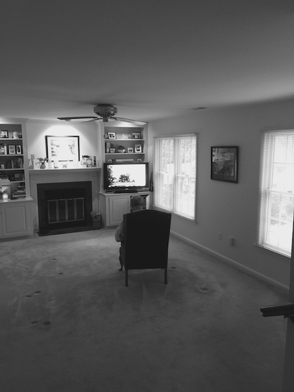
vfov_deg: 61.7
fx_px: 329
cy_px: 196
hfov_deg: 48.2
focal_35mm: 29
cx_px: 147
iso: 100
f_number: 2.2
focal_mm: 4.15
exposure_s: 1/10
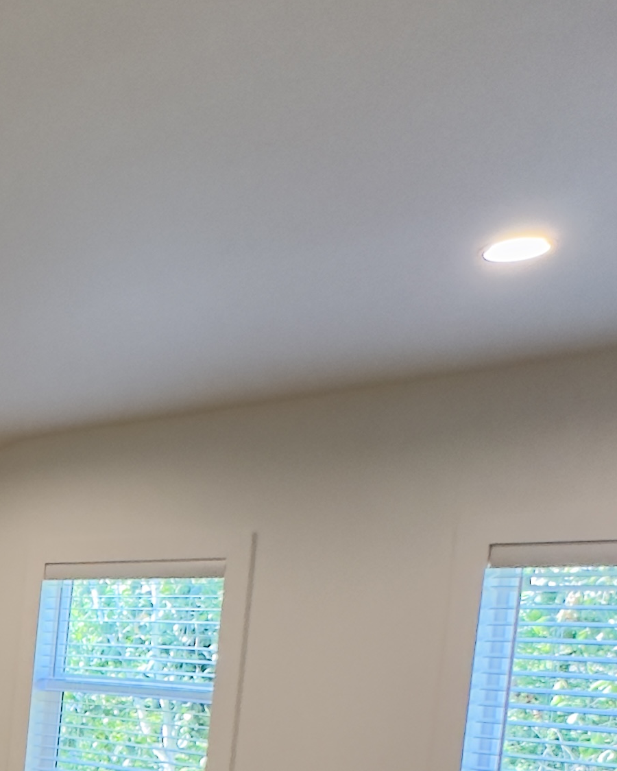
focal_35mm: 49
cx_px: -314
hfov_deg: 24.1
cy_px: 722
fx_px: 1118
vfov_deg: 35.4
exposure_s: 1/120
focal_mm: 2.22
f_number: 2.2
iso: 250
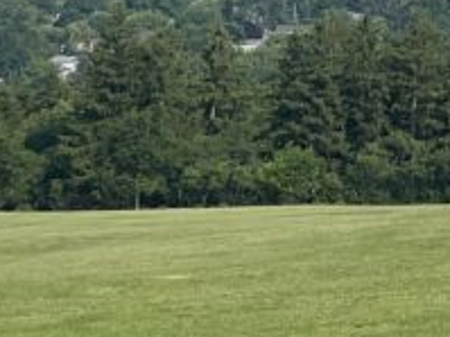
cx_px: 604
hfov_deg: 6.6
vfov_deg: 5.0
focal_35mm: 297
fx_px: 3859
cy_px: -206
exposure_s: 1/867
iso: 32
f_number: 2.8
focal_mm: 9
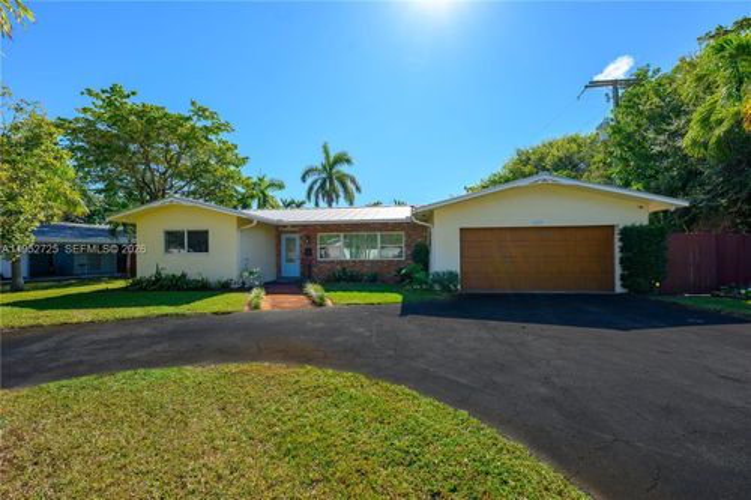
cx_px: 376
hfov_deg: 104.3
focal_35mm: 14
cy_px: 250
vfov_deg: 81.2
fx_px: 292
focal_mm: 14
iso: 100
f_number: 7.1
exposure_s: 1/250
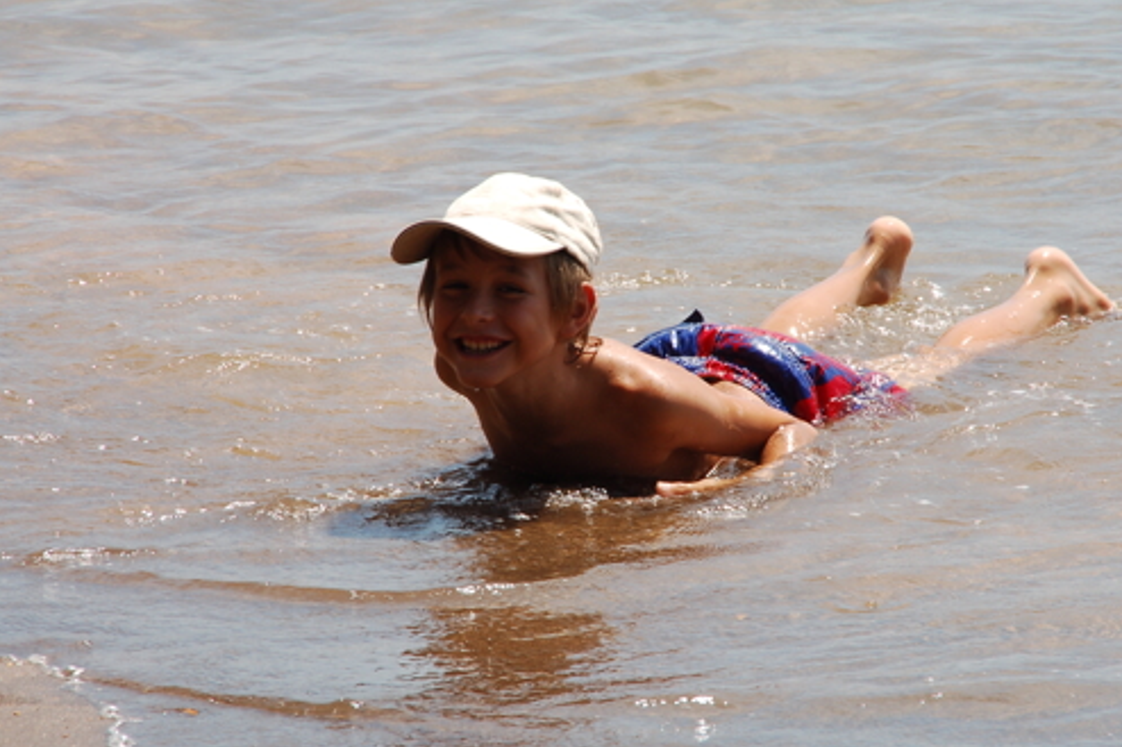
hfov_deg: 6.2
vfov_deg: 4.1
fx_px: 10406
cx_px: 604
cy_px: 359
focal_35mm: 334
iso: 200
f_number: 16
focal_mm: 200
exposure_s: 1/100
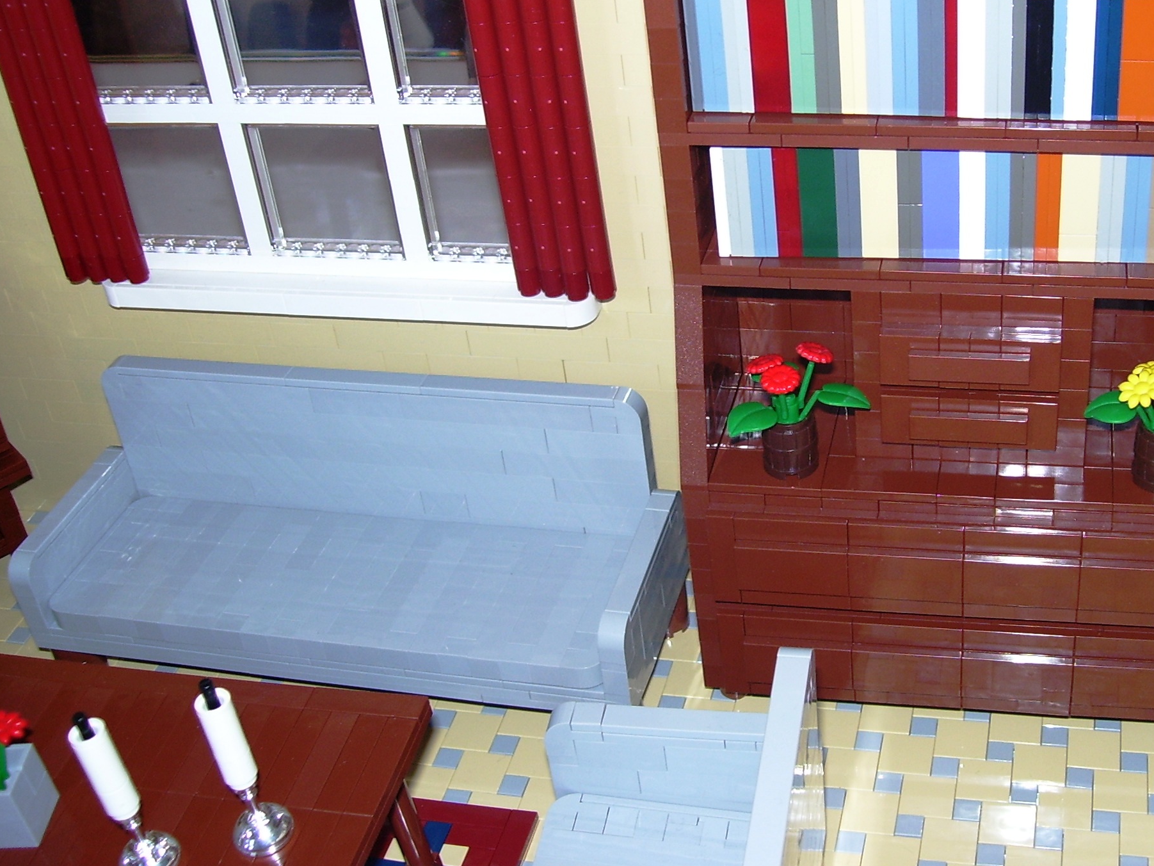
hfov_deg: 40.9
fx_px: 1533
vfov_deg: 31.5
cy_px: 396
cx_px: 725
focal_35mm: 46
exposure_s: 1/60
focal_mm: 6
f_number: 2.7
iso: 80
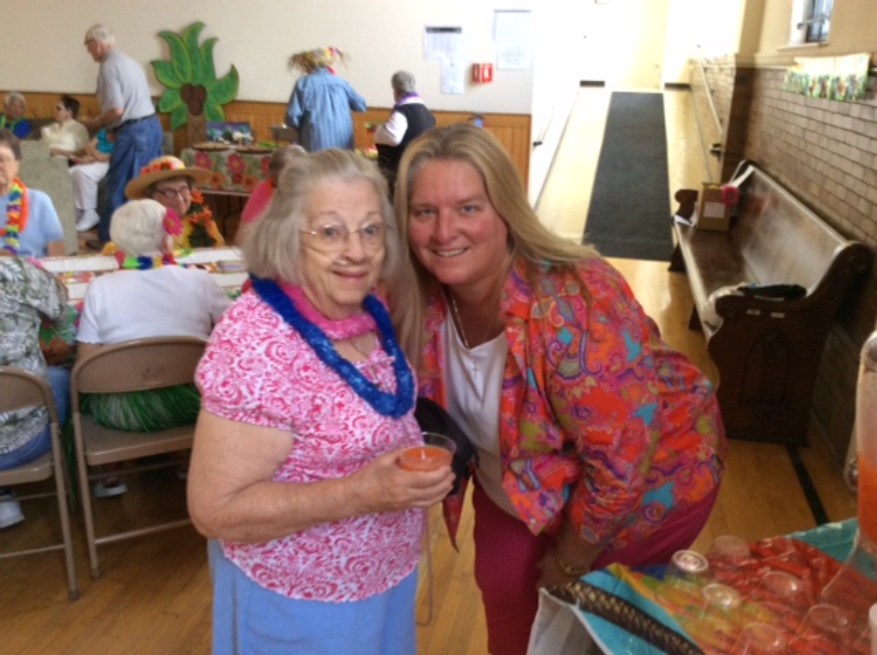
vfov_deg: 44.1
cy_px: 328
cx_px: 438
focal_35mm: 32
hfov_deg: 56.9
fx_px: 810
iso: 125
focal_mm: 3.3
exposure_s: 1/24
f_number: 2.4
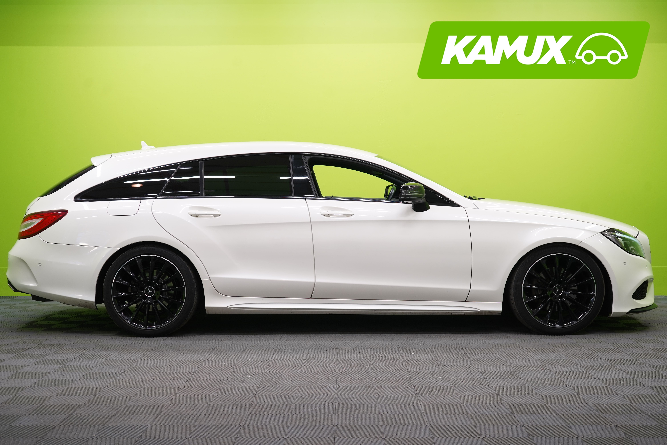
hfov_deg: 41.9
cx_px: 334
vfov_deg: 28.6
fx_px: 871
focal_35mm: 47
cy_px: 222
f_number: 5.6
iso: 400
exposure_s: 1/30
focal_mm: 47
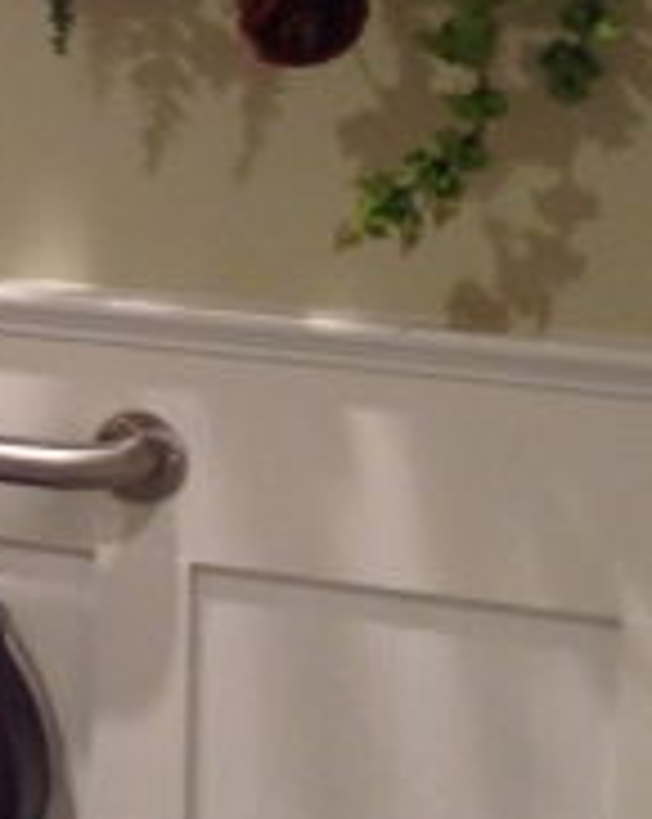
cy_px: 202
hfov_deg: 10.3
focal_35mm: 144
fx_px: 3482
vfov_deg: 13.4
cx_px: -362
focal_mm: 4.28
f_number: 2.4
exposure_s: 1/15
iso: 100
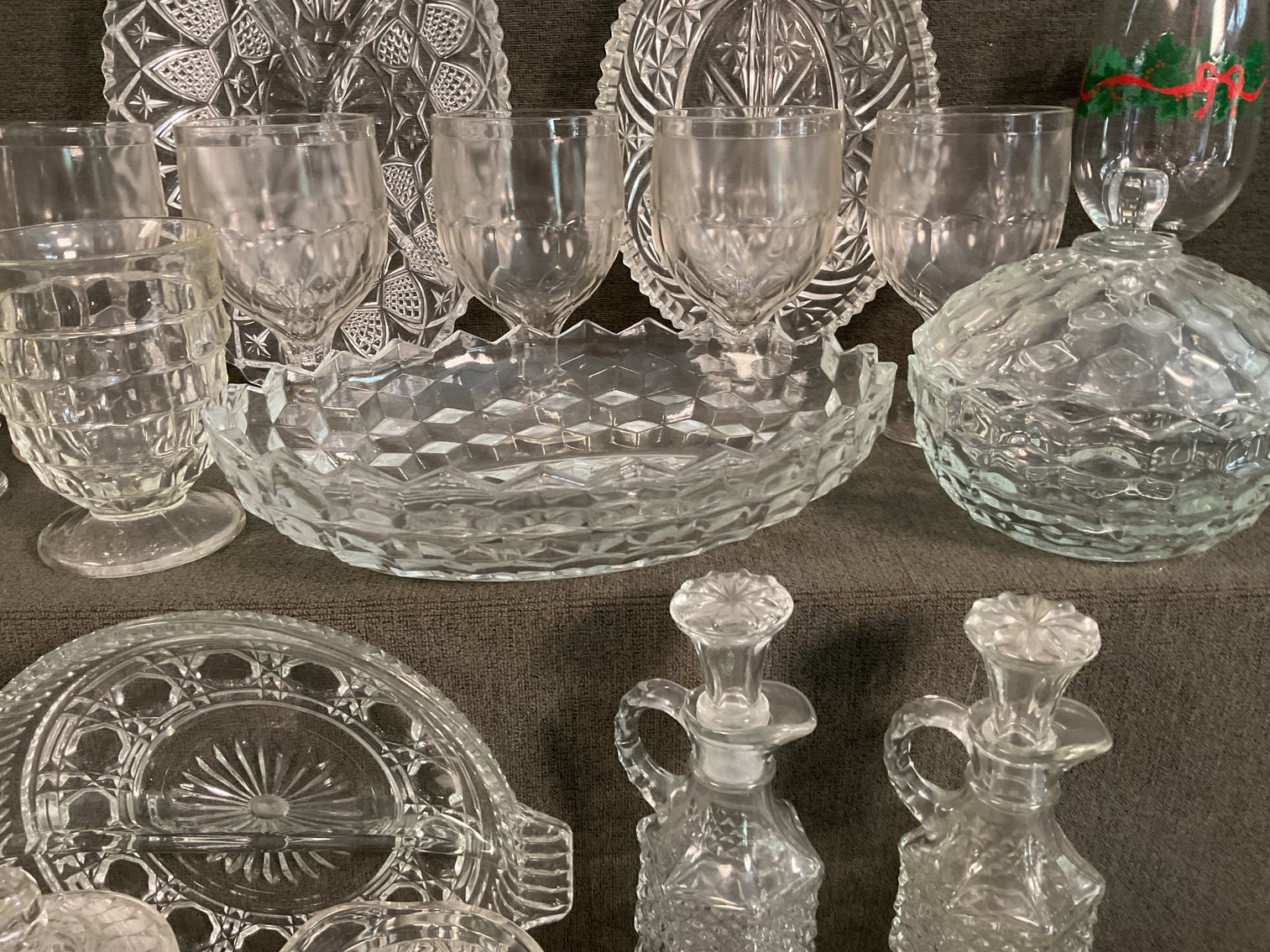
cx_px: 635
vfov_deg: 48.2
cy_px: 476
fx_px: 1064
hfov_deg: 61.7
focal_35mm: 29
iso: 250
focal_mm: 3
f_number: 1.8
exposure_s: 1/60
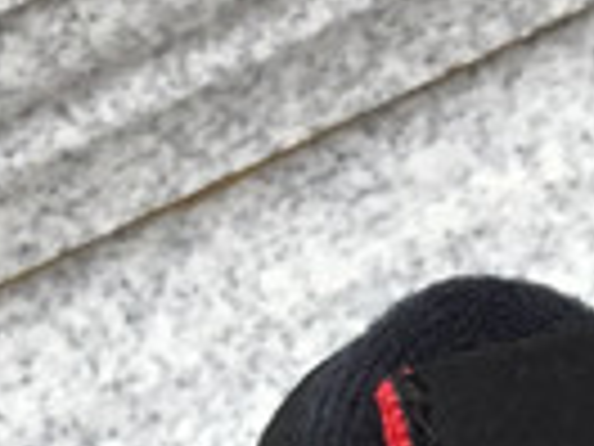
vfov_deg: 6.4
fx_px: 3621
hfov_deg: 9.2
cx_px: 819
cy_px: 1354
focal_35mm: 211
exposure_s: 1/170
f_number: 2.4
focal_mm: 3.3
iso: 25
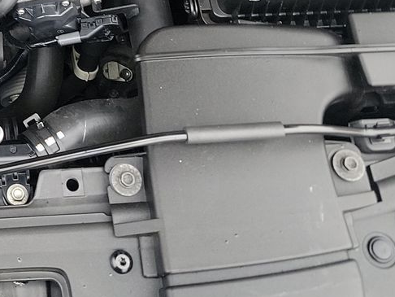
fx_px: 902
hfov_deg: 22.7
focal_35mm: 79
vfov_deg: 17.0
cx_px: -81
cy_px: -142
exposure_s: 1/59
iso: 109
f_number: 1.8
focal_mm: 6.7
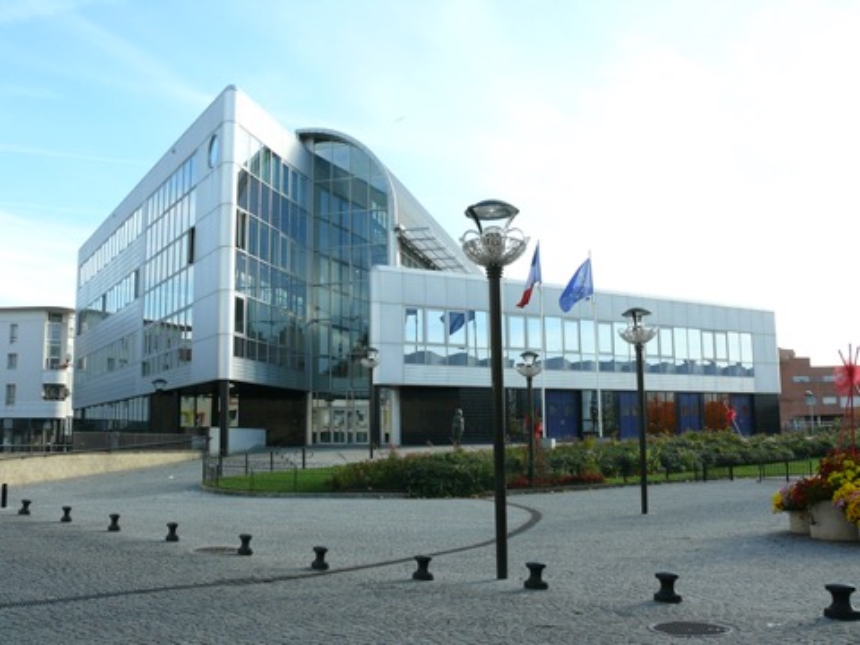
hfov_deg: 52.6
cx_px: 430
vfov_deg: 40.7
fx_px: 870
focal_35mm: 35
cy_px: 322
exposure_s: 1/200
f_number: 4.5
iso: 100
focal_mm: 7.4
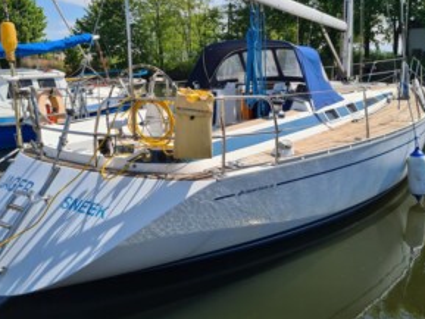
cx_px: 224
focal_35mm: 36
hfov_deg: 51.3
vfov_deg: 39.4
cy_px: 119
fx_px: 442
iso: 50
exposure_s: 1/2528
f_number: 1.8
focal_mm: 5.4
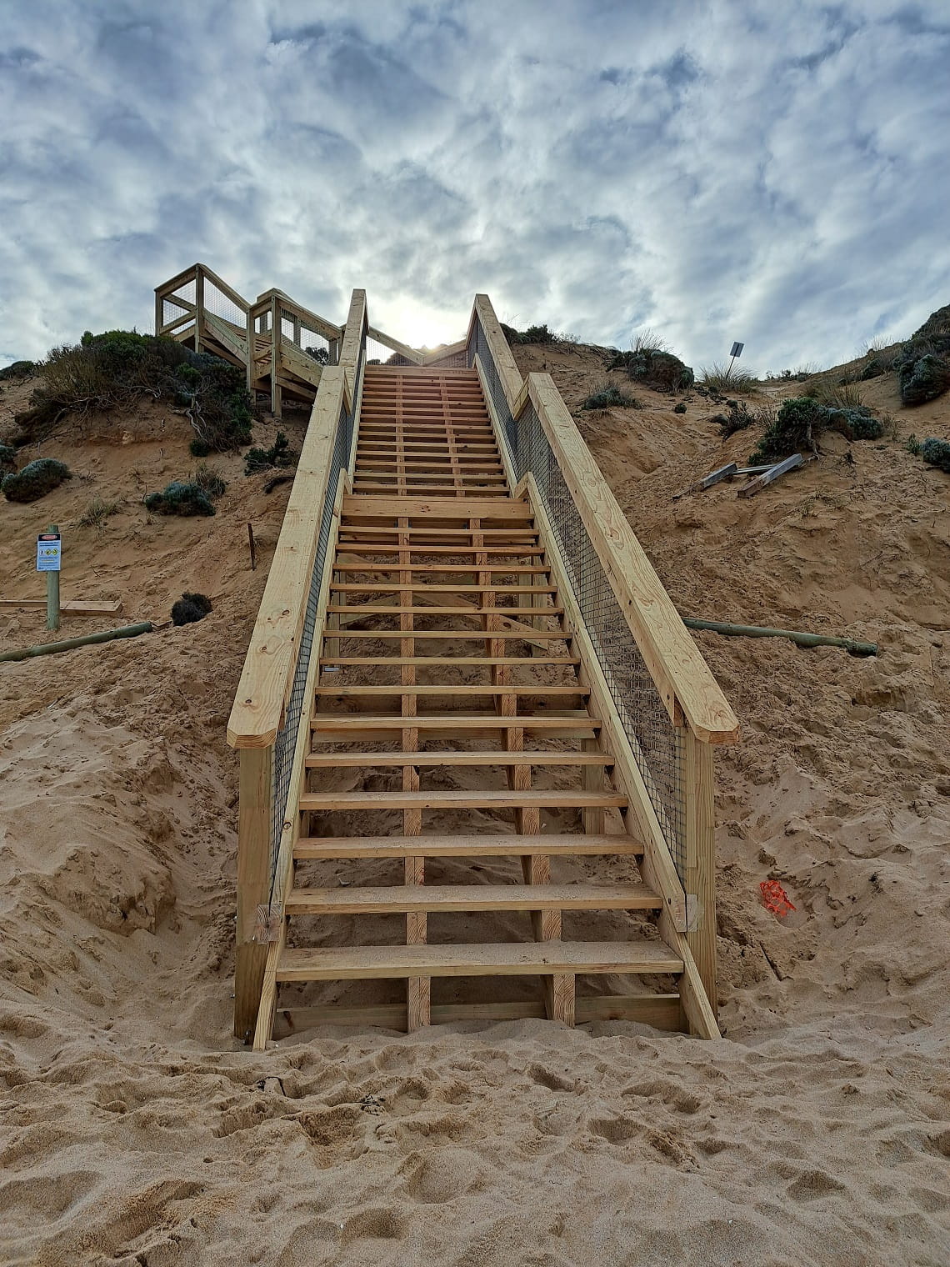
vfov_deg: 71.6
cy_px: 634
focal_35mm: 24
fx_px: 878
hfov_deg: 56.8
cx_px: 475
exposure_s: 1/1473
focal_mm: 5.23
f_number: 1.8
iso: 50
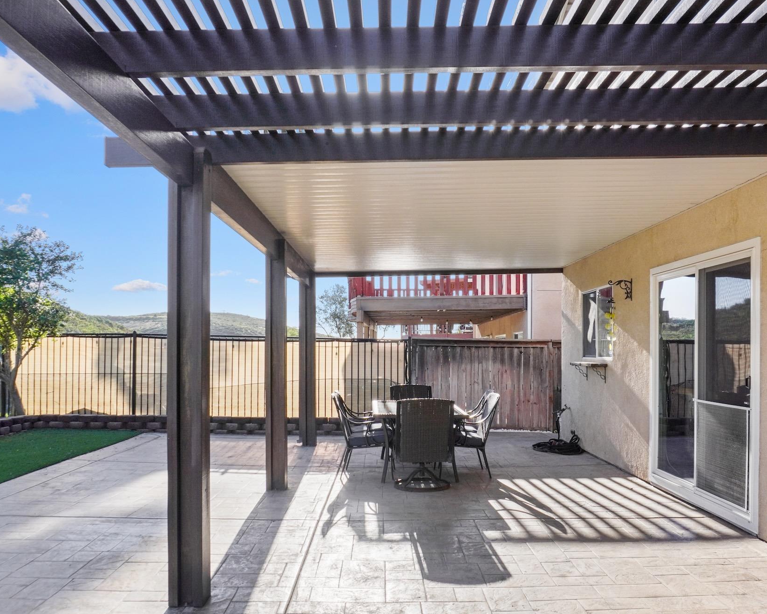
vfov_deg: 51.5
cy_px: 316
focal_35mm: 28
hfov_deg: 62.2
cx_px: 392
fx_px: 636
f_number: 8
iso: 250
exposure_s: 1/200
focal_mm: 16
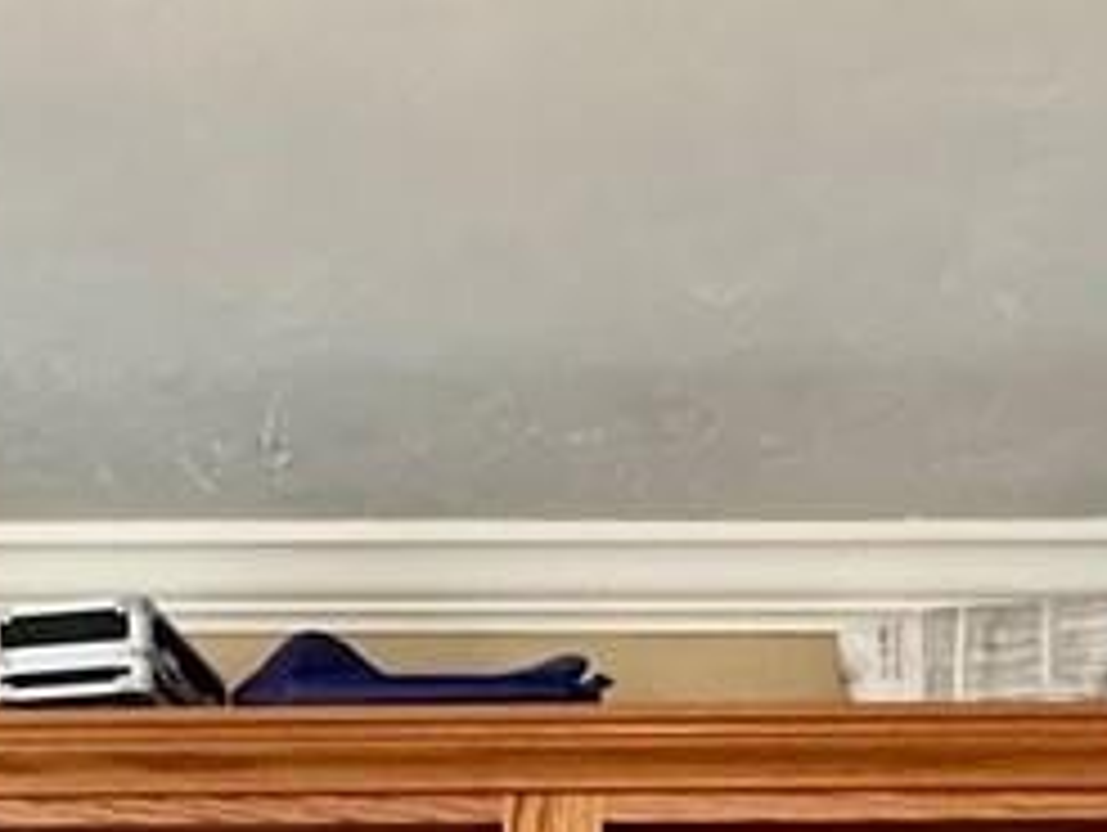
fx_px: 2913
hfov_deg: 21.5
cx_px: 652
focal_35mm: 91
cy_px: 1866
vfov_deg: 13.1
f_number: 2.2
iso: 320
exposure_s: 1/60
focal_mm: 2.22
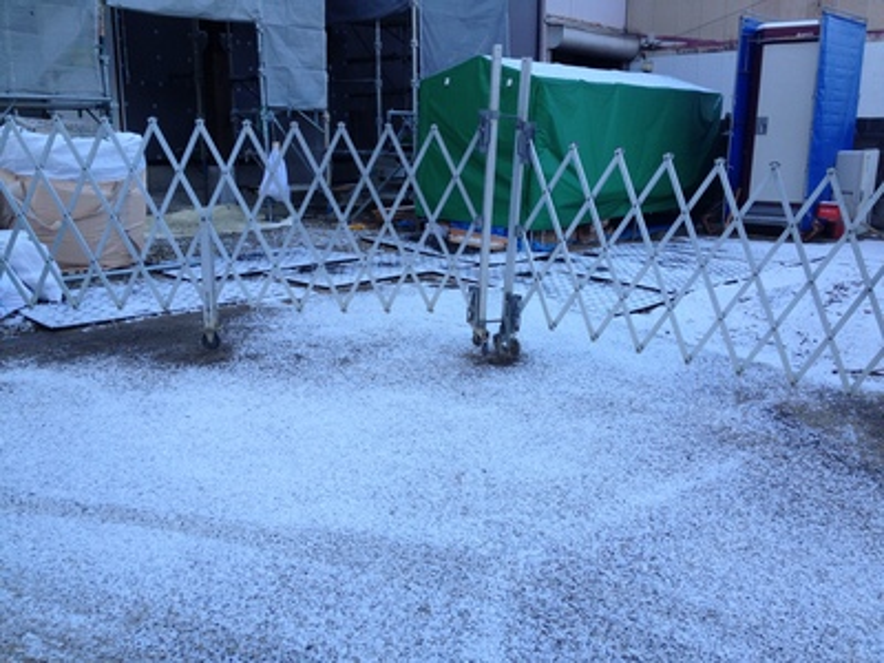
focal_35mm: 35
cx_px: 442
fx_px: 894
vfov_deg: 40.7
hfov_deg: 52.6
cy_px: 332
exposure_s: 1/197
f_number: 2.4
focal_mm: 4.28
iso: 50
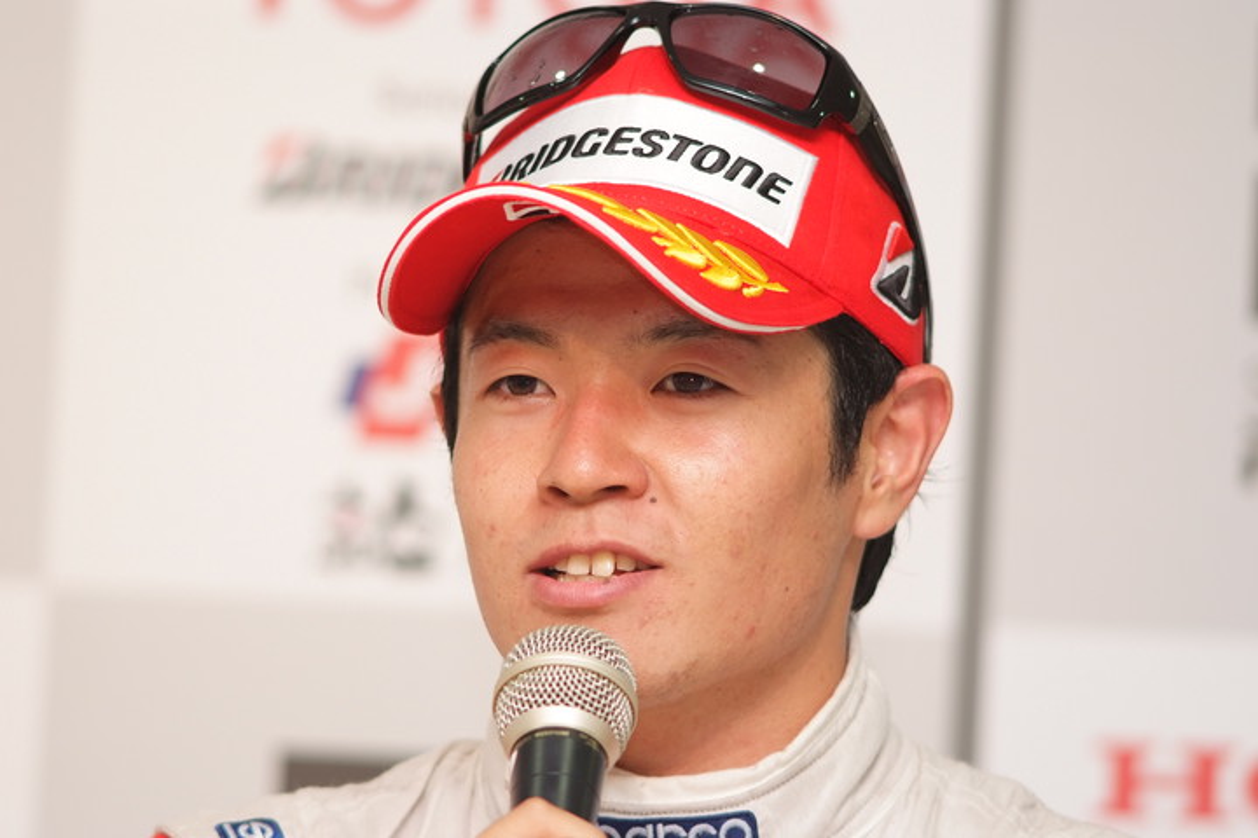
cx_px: 629
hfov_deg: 7.6
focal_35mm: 270
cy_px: 419
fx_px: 9434
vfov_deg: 5.1
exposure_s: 1/125
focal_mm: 180
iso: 400
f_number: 2.8
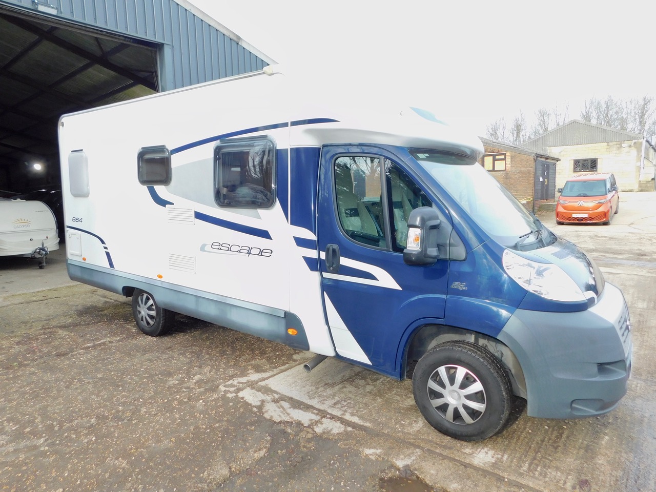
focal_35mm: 23
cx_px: 328
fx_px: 436
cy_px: 246
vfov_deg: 58.9
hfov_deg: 73.9
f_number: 3
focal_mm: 4
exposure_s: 1/250
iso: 125
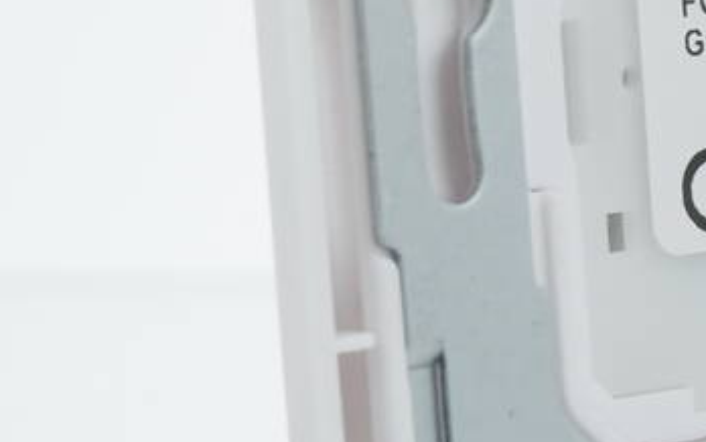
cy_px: 97
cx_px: 807
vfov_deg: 7.3
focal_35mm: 179
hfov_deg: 11.5
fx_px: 3446
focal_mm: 34.3
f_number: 8
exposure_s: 1/90
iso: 200
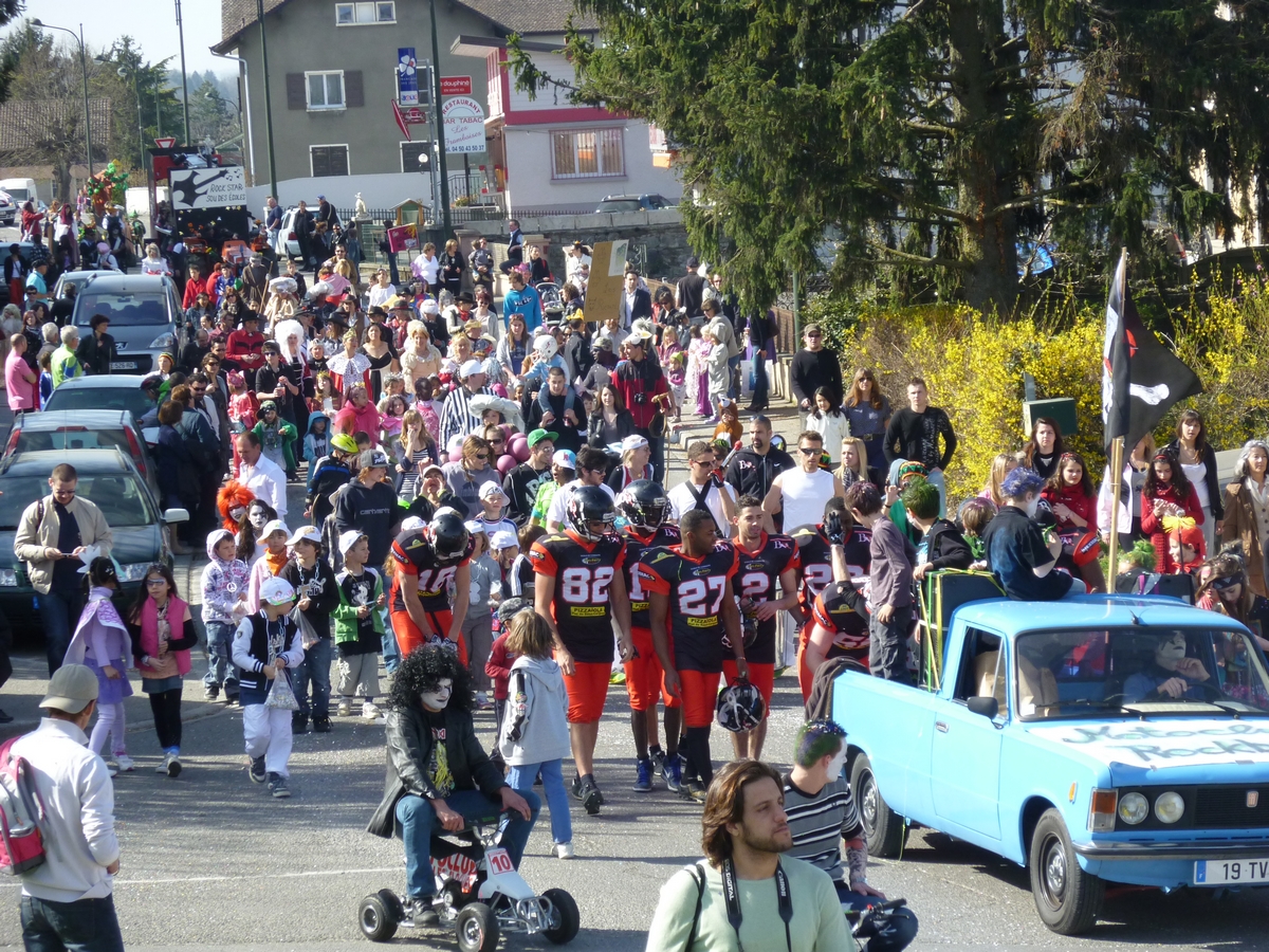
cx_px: 634
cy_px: 476
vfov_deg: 12.2
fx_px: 4436
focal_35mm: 121
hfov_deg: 16.3
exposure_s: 1/250
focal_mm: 21.7
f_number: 5.4
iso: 160
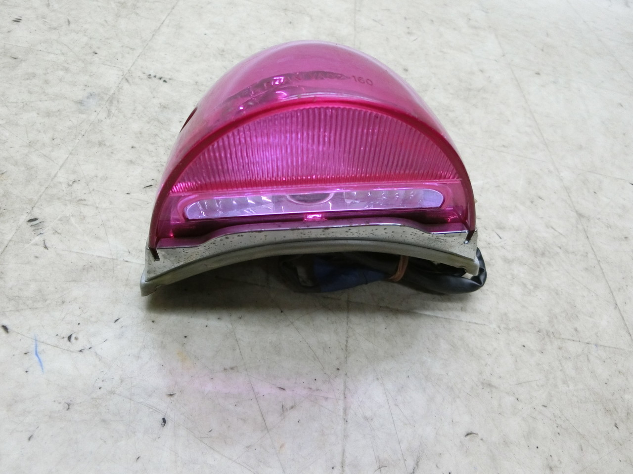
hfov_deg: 69.4
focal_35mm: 25
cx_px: 316
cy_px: 237
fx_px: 457
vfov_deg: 54.9
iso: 400
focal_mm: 4.5
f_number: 3.5
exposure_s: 1/80
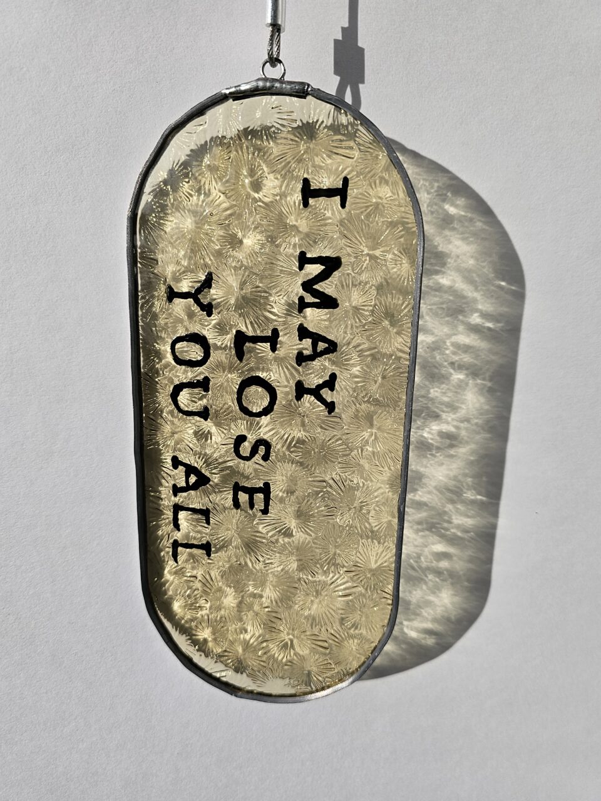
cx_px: 300
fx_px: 532
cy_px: 400
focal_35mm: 23
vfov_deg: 73.9
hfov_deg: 58.9
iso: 25
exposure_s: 1/2000
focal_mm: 6.3
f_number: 1.7
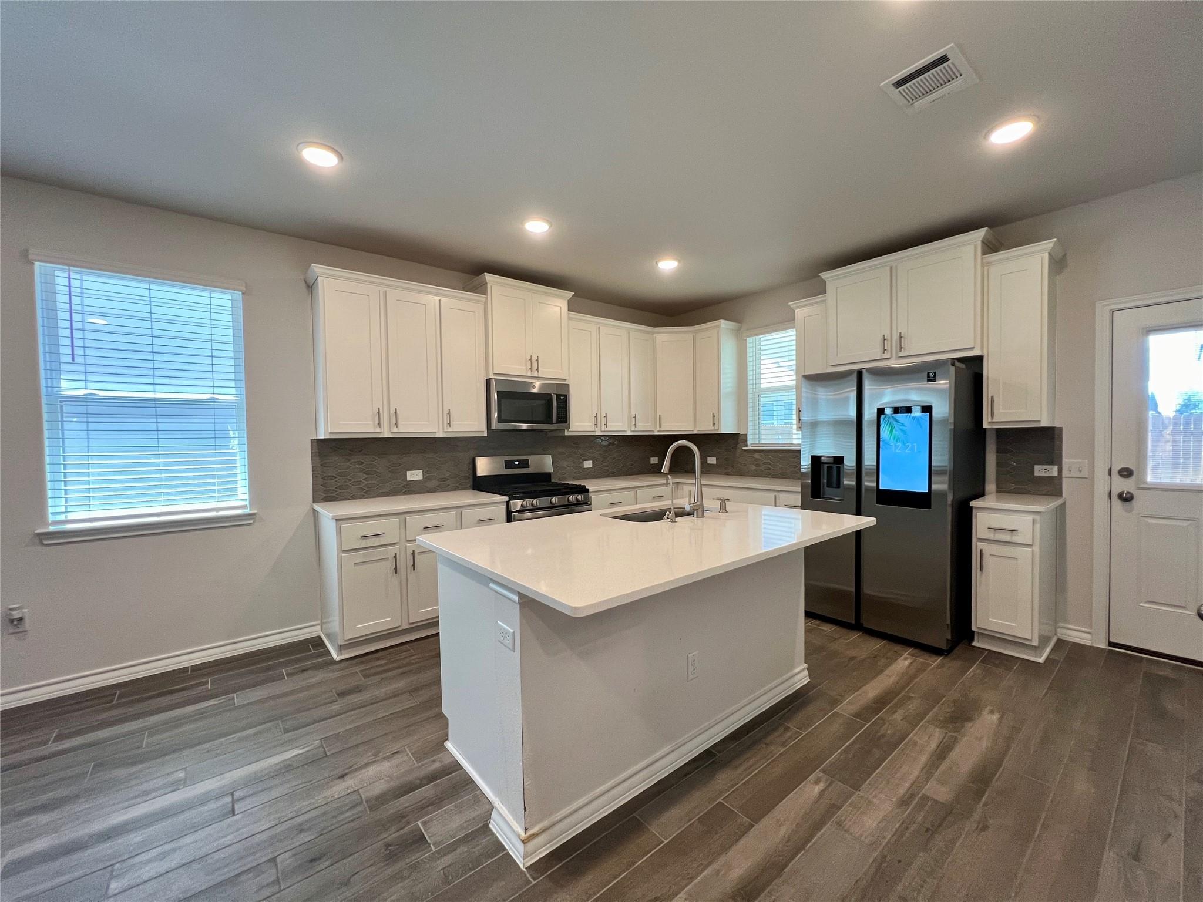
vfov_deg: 89.9
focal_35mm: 13
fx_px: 452
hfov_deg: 106.2
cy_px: 451
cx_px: 602
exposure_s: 1/120
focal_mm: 1.57
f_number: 1.8
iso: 160
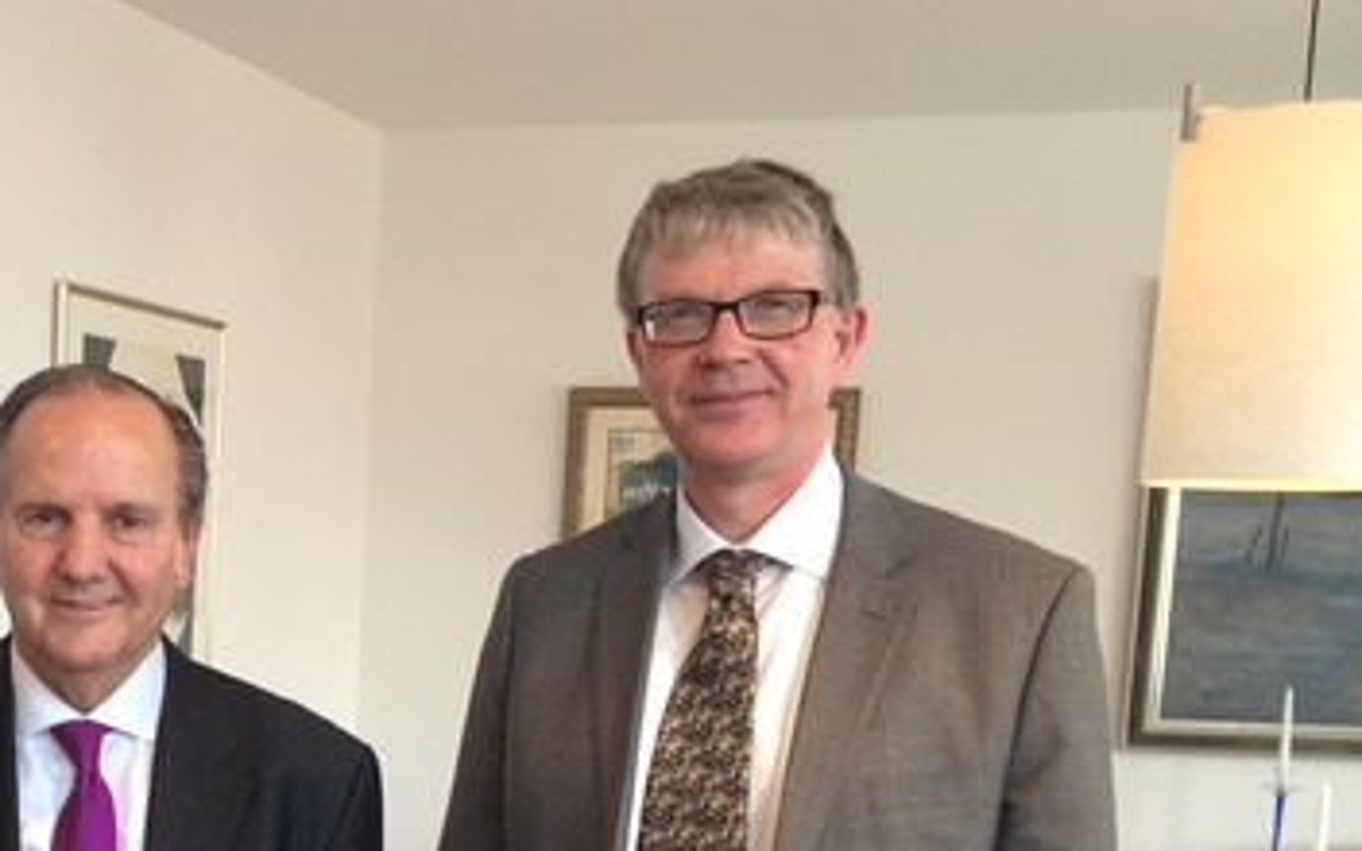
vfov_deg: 21.9
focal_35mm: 57
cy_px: 845
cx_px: 155
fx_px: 2116
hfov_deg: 33.9
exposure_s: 1/30
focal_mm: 4.12
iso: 40
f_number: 2.2
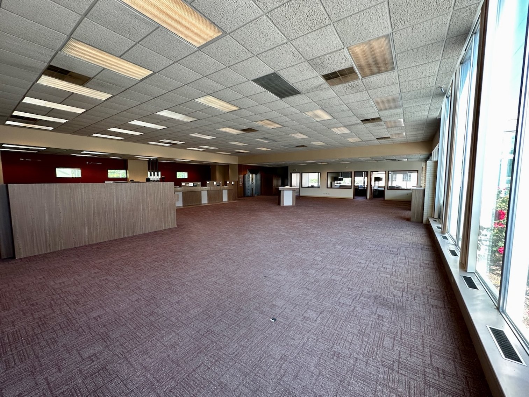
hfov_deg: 102.1
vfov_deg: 85.7
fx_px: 214
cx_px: 264
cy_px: 198
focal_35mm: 14
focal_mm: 2.22
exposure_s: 1/99
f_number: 2.2
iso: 100
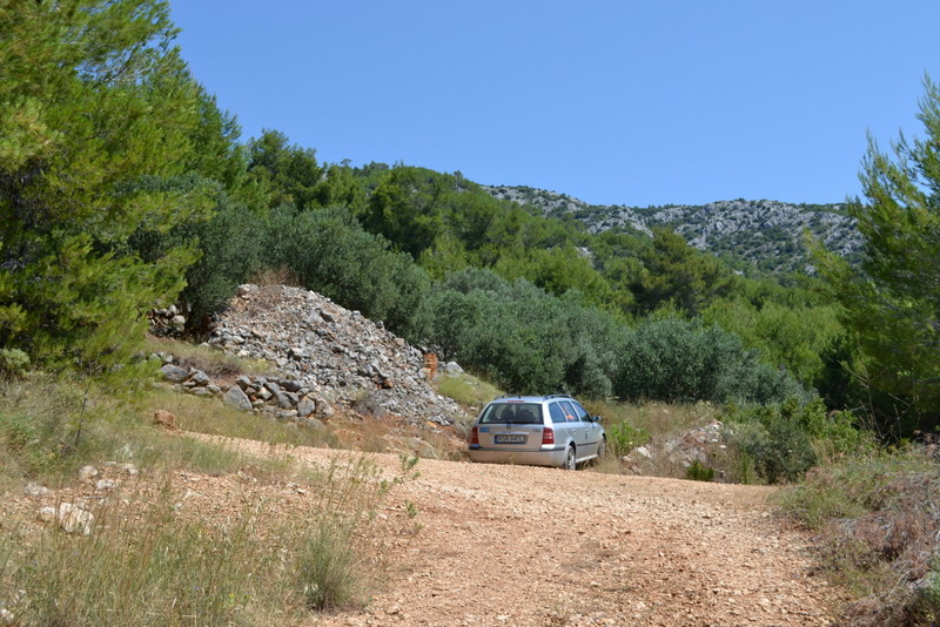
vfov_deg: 31.9
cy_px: 314
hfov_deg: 46.4
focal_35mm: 42
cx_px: 470
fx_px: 1097
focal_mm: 28
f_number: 7.1
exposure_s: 1/200
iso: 100
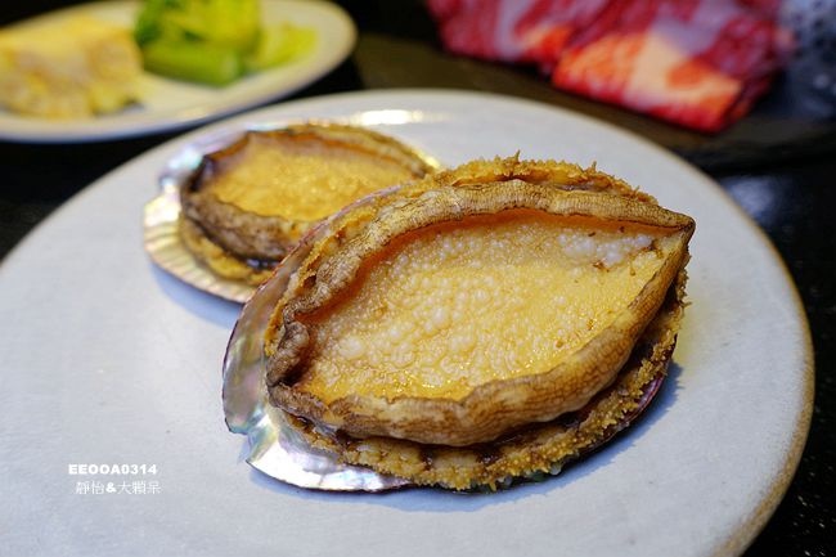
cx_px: 418
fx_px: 557
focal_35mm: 24
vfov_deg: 53.1
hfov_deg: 73.8
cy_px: 278
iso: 125
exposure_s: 1/60
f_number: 2.8
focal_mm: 8.8
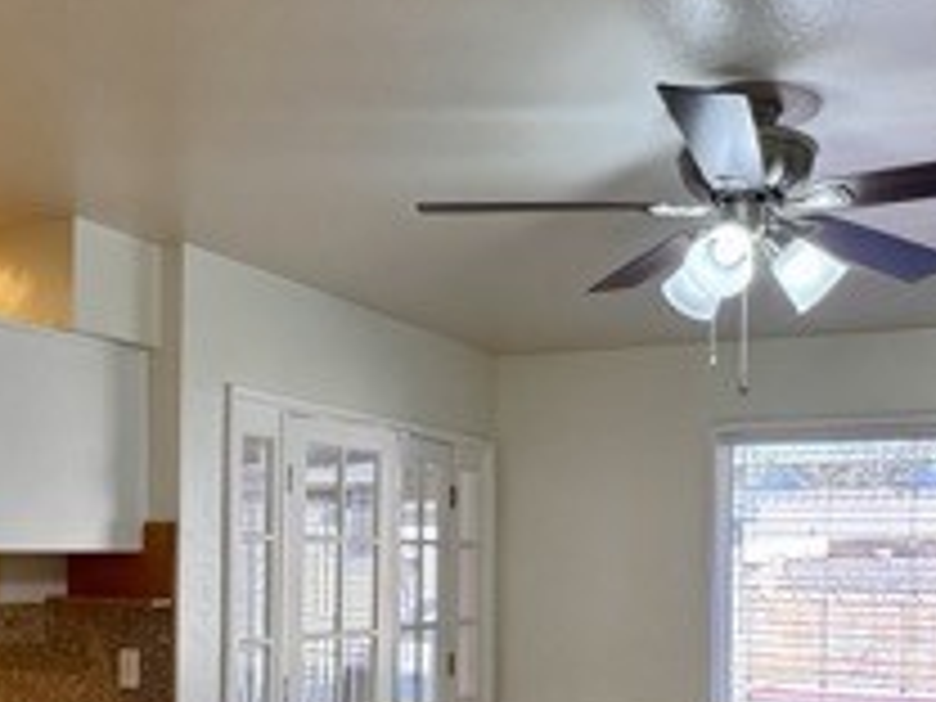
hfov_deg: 43.9
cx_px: 464
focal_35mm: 43
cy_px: 554
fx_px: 1163
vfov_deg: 32.7
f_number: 2.2
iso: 100
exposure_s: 1/120
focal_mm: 2.22
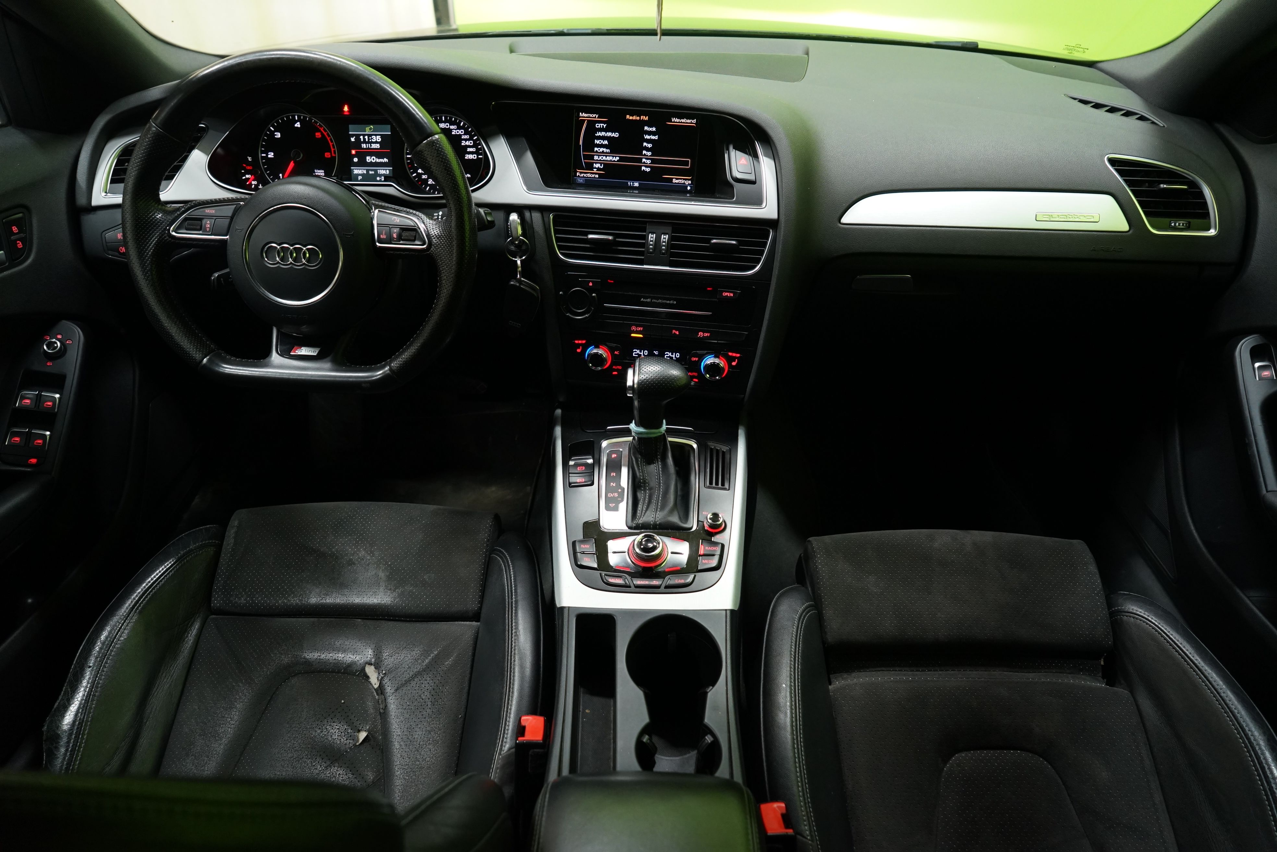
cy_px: 426
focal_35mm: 24
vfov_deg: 53.1
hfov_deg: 73.7
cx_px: 638
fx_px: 851
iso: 1600
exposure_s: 1/25
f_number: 5
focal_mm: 24
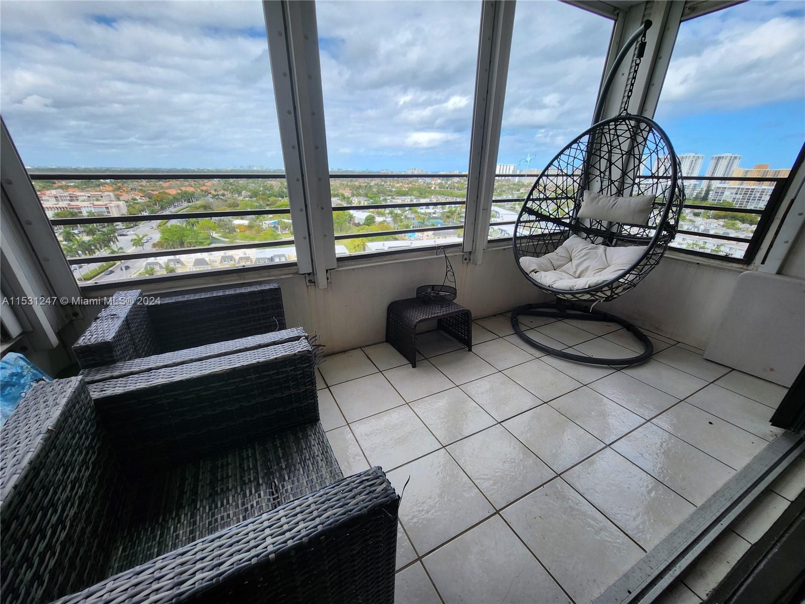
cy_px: 302
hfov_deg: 106.2
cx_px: 402
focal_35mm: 13
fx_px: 302
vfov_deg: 89.9
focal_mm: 1.74
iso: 32
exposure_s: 1/287
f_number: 2.2
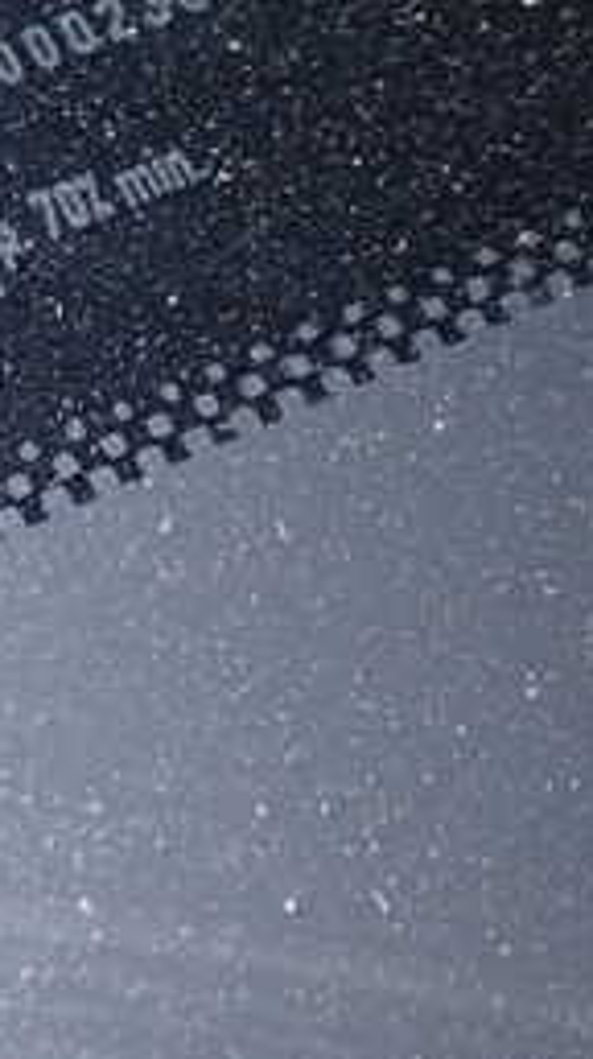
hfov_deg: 10.4
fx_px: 3140
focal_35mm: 112
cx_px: -325
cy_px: 301
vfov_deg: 19.0
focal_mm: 7.84
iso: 800
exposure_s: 1/40
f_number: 9
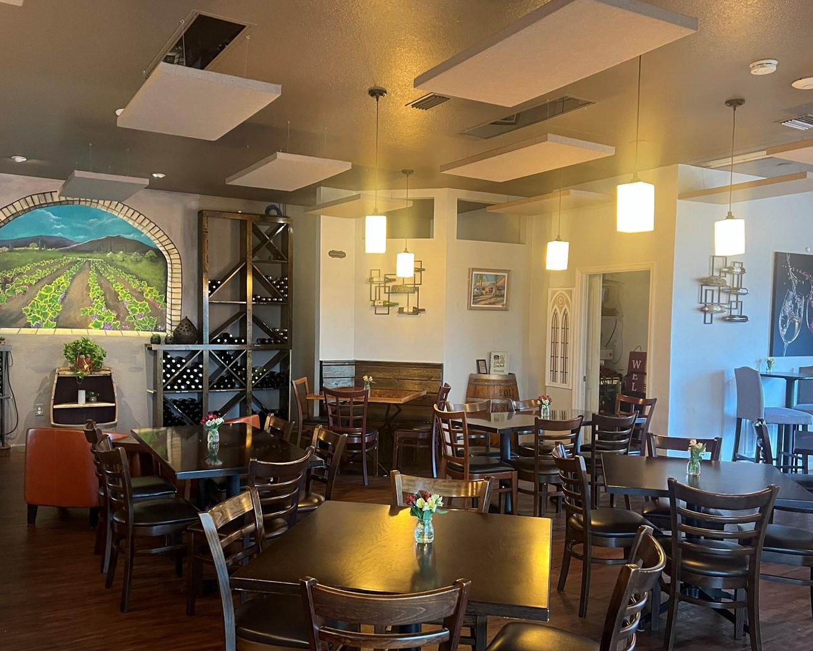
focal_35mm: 31
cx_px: 385
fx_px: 746
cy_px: 355
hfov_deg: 57.1
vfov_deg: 47.1
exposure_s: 1/40
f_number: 1.5
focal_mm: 5.7
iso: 400
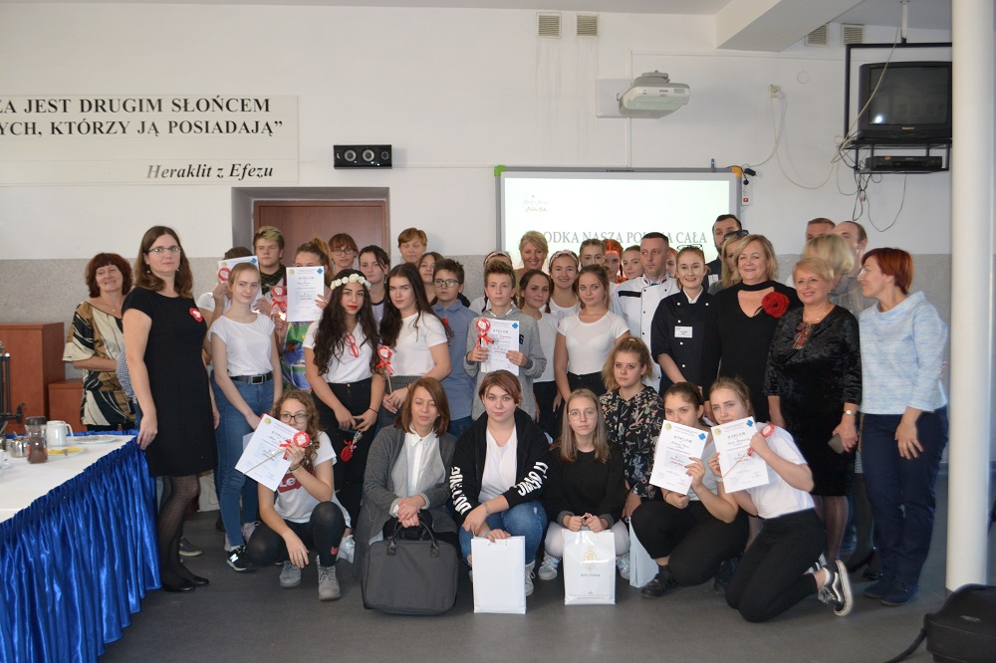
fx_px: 913
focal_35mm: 33
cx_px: 498
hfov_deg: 57.2
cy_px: 332
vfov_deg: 39.9
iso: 640
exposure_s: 1/30
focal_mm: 22
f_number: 4
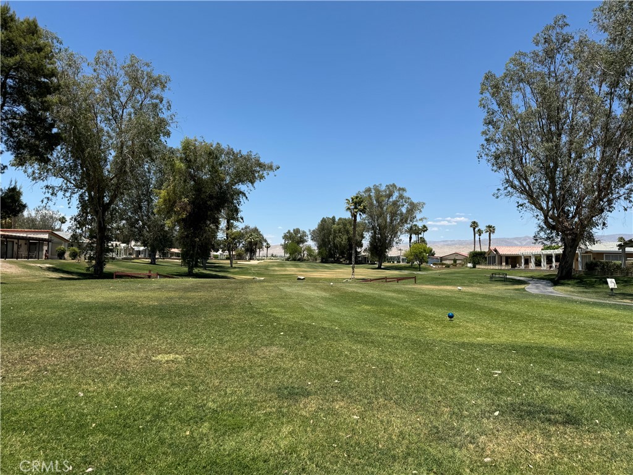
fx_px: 439
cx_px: 316
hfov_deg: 71.6
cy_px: 238
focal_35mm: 24
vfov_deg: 56.8
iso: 80
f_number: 1.78
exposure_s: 1/5348
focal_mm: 6.76
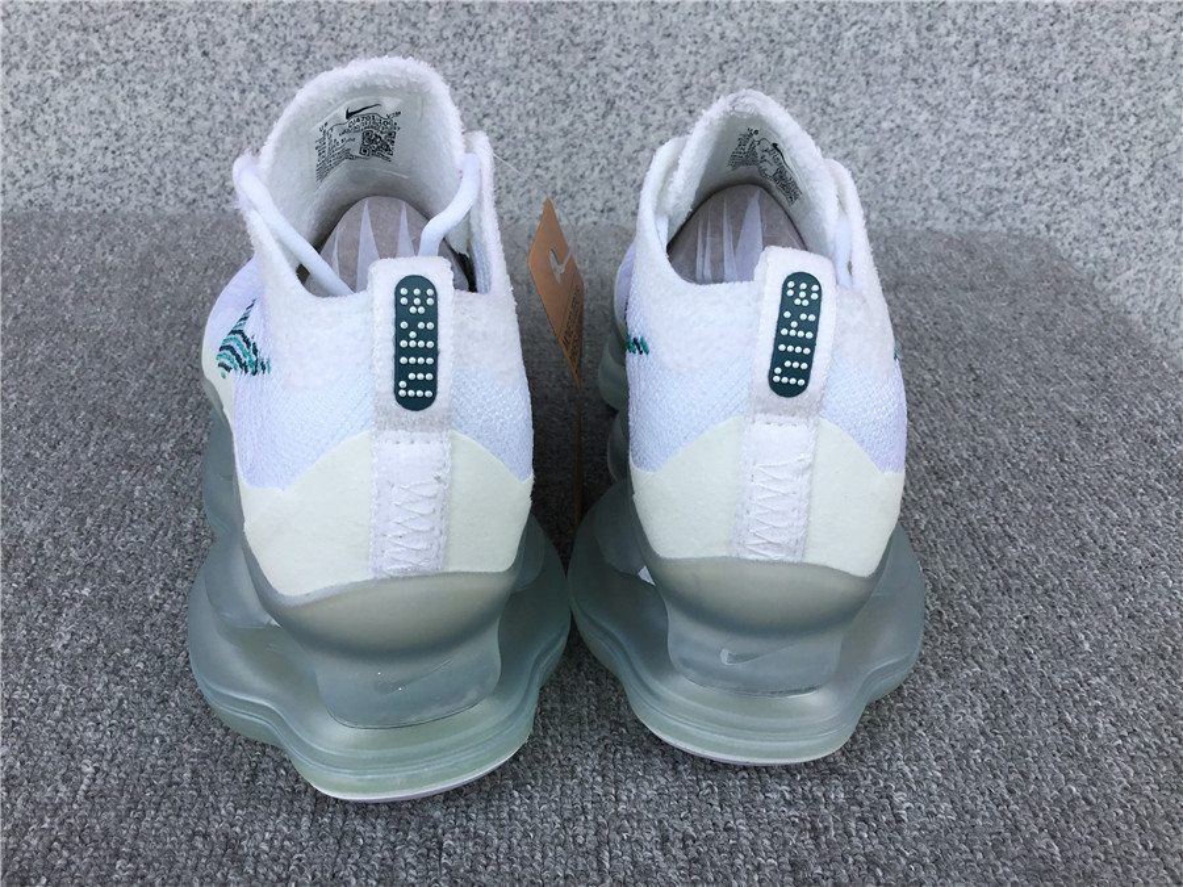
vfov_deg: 45.4
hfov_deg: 58.4
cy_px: 444
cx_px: 592
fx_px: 1059
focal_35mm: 31
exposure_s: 1/426
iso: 25
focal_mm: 3.3
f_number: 2.4
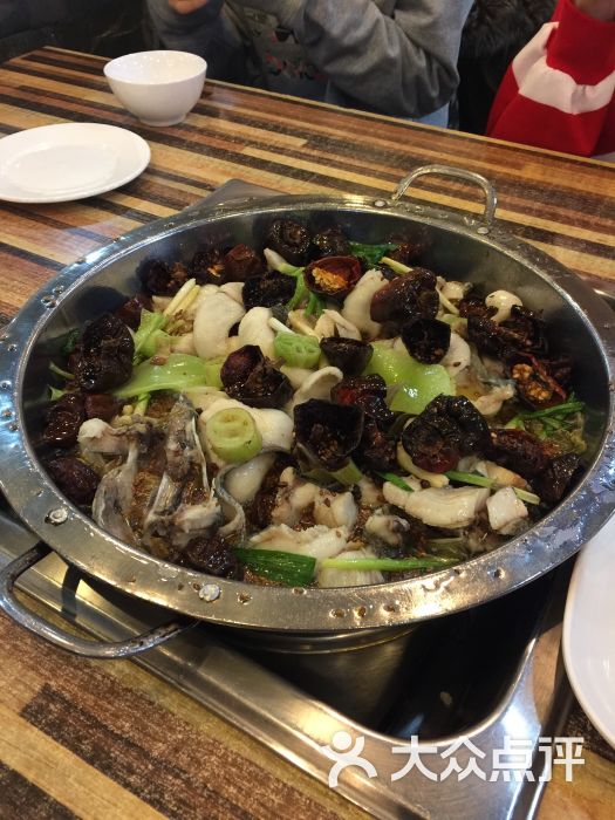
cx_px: 308
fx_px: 687
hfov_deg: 48.2
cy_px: 410
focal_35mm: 29
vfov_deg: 61.7
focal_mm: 4.15
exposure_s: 1/15
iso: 80
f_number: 2.2
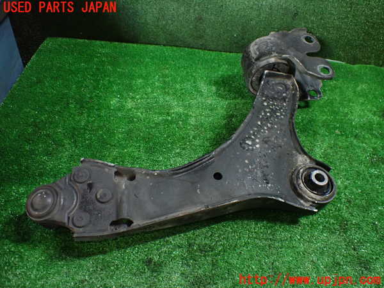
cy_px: 144
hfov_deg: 60.0
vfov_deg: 46.8
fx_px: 333
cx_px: 192
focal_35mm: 30
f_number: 2.3
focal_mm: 5.4
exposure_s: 1/80
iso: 800
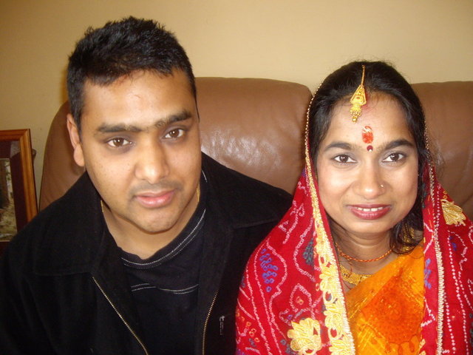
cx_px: 236
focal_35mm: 38
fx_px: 519
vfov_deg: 37.7
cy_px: 178
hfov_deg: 49.0
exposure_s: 1/15
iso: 200
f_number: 2.7
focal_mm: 6.2
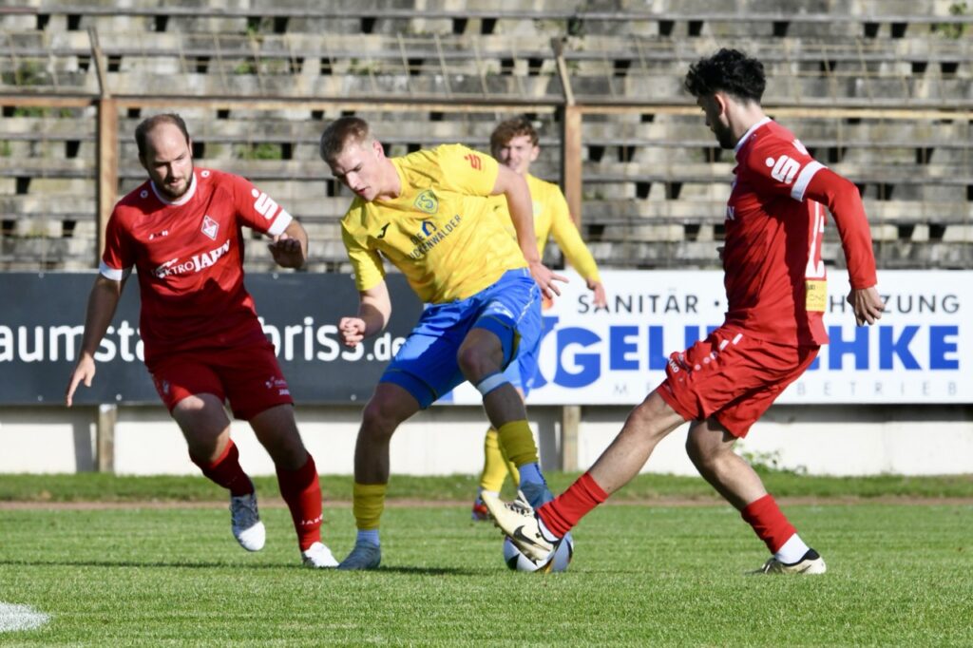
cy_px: 324
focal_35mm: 270
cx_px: 486
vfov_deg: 5.1
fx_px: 7295
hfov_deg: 7.6
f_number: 10
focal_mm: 270
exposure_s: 1/1600
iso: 2000
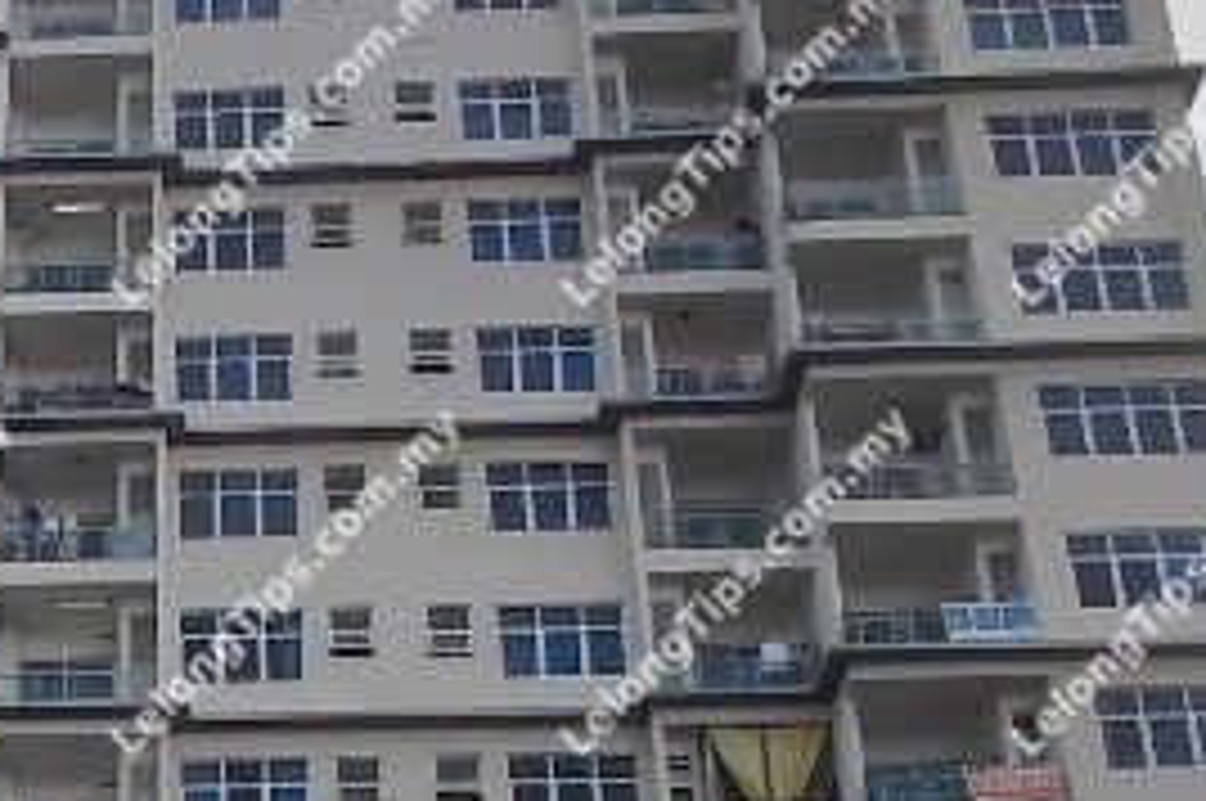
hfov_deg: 23.4
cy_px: 727
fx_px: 2677
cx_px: -198
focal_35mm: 80
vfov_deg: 16.8
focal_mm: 1.65
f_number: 2.2
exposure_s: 1/301
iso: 50
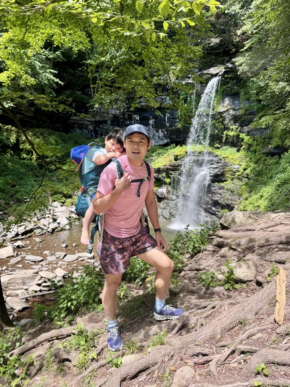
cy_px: 194
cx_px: 145
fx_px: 268
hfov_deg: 56.8
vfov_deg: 71.6
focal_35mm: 24
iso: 80
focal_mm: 6.76
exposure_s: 1/645
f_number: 1.78
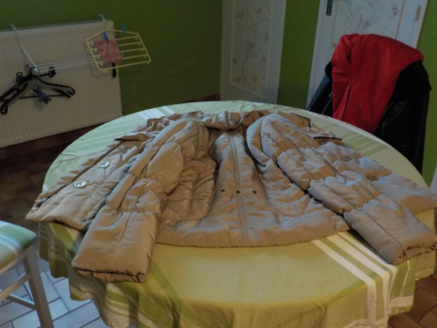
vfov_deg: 45.4
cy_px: 160
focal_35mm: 31
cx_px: 222
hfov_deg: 58.3
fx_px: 391
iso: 640
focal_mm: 4.1
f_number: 3.3
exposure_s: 1/15
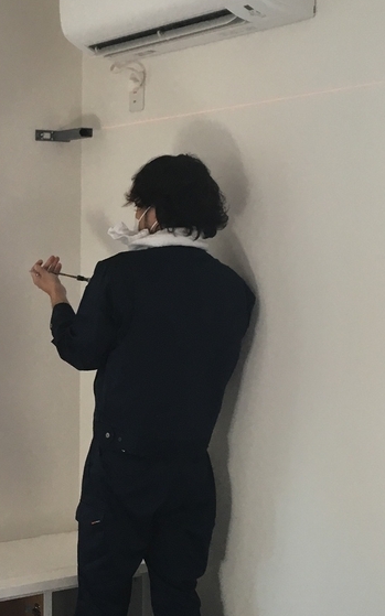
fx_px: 1109
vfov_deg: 31.0
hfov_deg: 18.8
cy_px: 365
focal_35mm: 66
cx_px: -56
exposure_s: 1/30
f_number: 2.2
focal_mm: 4.15
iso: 32
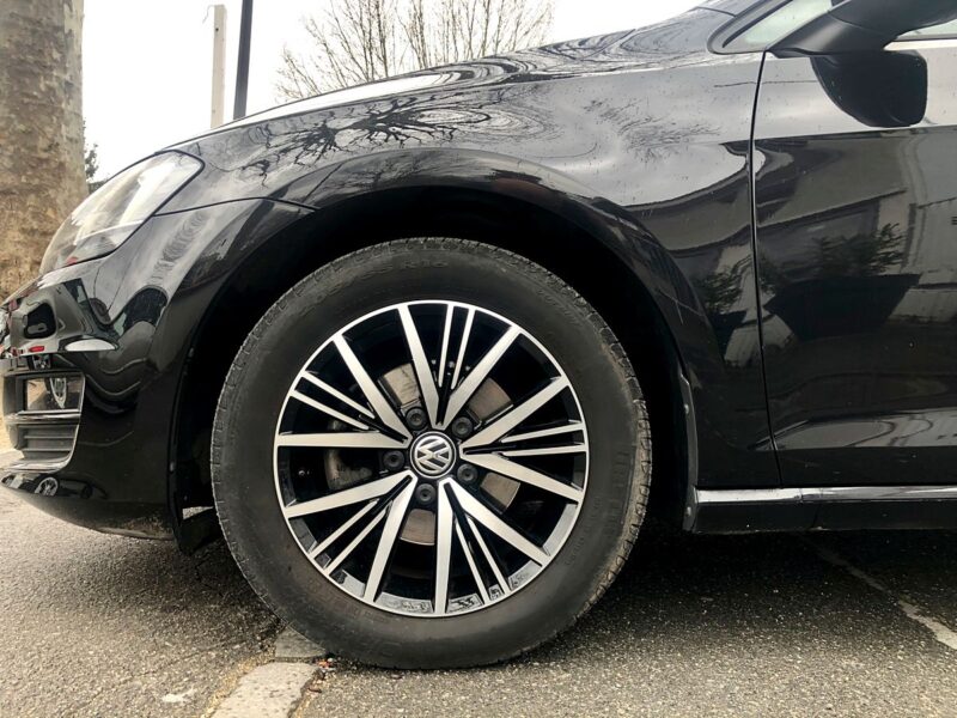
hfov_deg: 63.4
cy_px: 359
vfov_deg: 49.7
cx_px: 478
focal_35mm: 28
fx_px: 774
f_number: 1.8
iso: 64
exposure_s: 1/120
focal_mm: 3.99
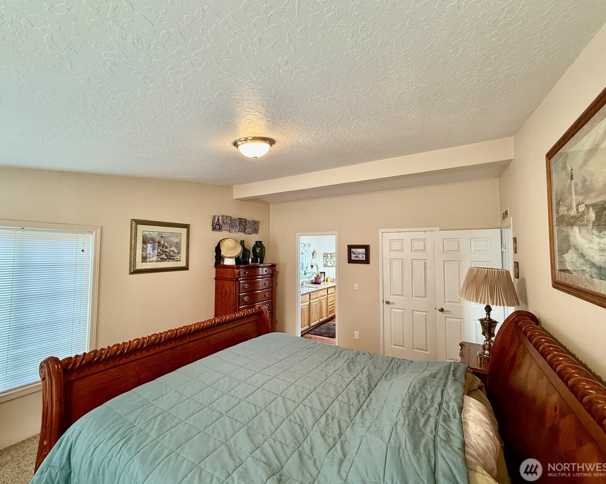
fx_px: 269
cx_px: 295
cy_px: 237
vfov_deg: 84.0
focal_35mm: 15
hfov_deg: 96.8
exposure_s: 1/60
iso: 160
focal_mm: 2.22
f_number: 2.2
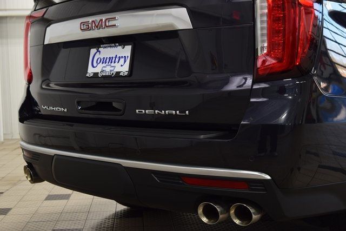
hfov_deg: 38.9
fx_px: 490
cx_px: 173
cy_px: 116
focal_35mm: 51
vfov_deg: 26.5
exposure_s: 1/15
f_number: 6.3
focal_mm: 34
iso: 450
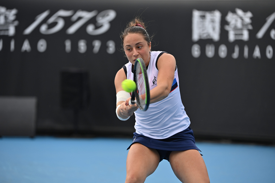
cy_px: 92
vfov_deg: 6.5
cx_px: 138
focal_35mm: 210
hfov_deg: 9.8
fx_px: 1604
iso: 400
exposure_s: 1/2000
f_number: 4
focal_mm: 210
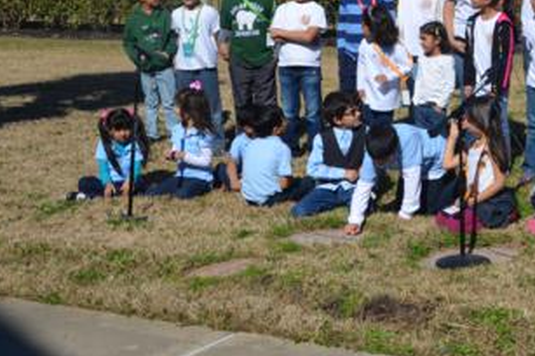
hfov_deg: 25.5
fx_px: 1113
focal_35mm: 75
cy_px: 31
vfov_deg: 17.8
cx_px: 552
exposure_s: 1/320
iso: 100
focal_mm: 24
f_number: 9
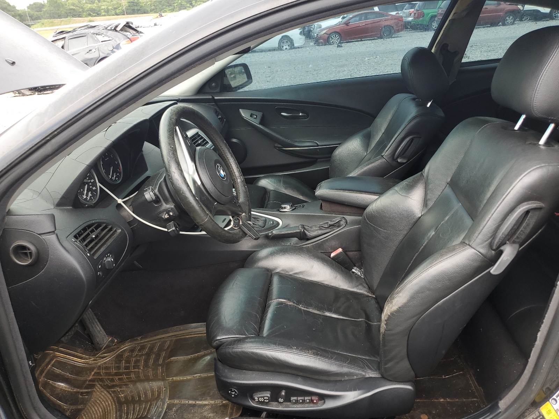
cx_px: 280
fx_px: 420
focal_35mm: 26
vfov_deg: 53.1
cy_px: 210
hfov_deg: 67.3
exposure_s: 1/179
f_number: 1.5
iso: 50
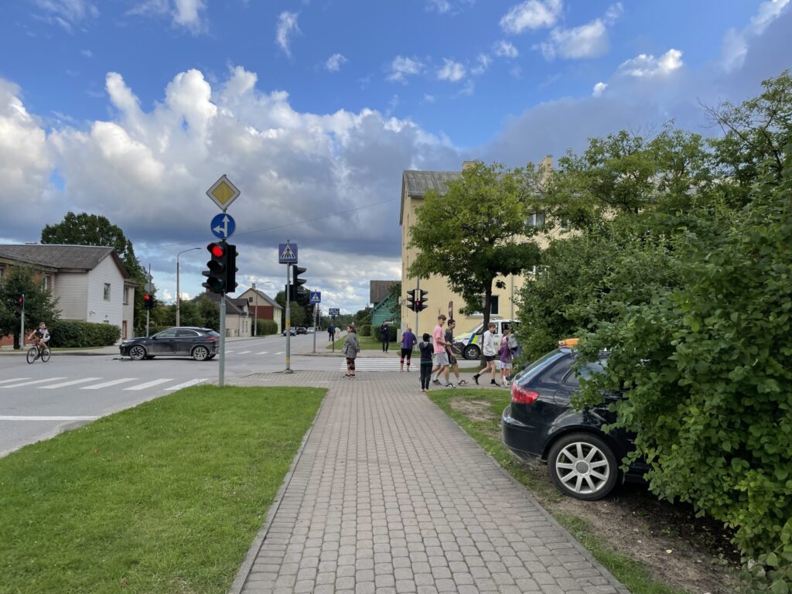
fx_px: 595
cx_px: 396
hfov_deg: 67.3
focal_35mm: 26
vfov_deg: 53.1
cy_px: 297
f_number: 1.6
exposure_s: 1/1531
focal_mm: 4.2
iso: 32
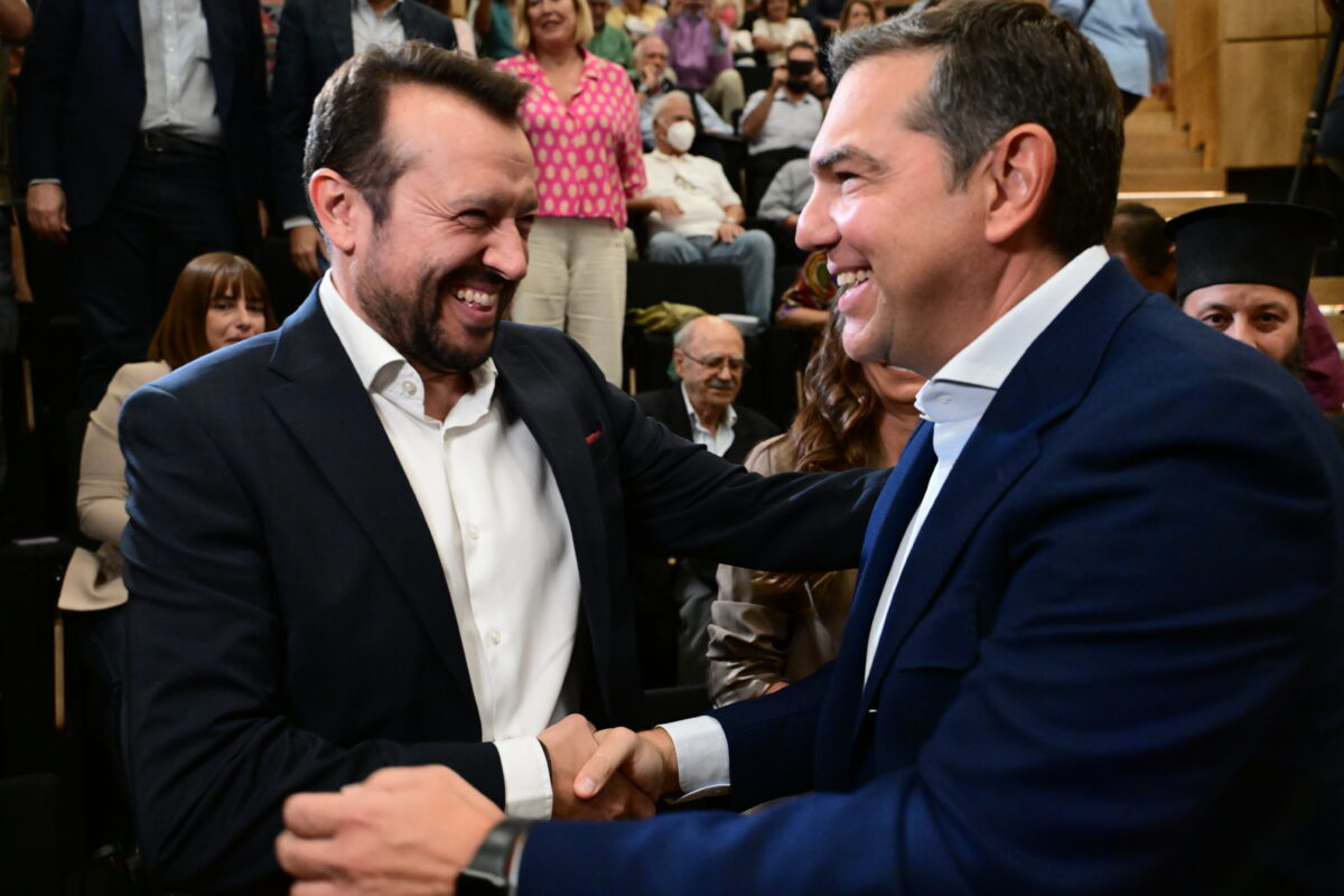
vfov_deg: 46.4
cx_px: 672
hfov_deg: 65.5
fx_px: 1045
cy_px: 448
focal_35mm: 28
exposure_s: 1/200
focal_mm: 28
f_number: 4
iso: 8000
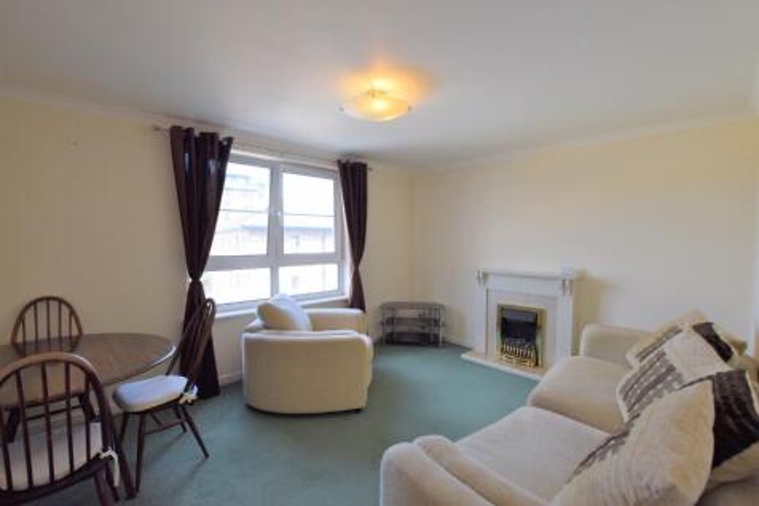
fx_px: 316
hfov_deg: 100.4
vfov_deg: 77.3
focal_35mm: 15
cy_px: 253
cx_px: 380
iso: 400
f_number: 6.3
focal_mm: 10
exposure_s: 1/160
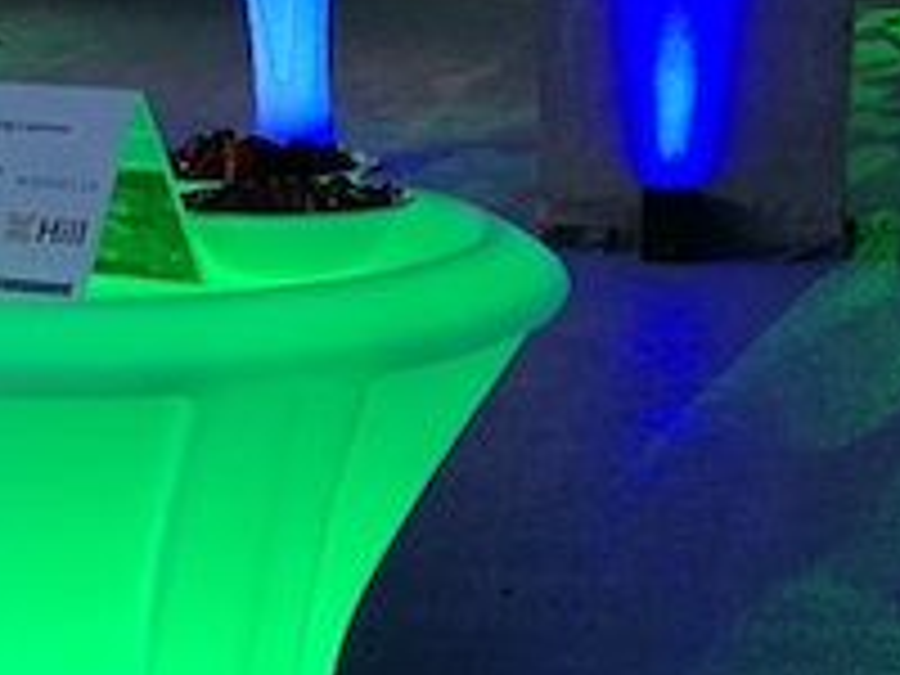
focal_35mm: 108
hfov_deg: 18.1
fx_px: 2808
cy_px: 464
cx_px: 639
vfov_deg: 13.7
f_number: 2.2
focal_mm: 4.5
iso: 200
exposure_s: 1/33.3
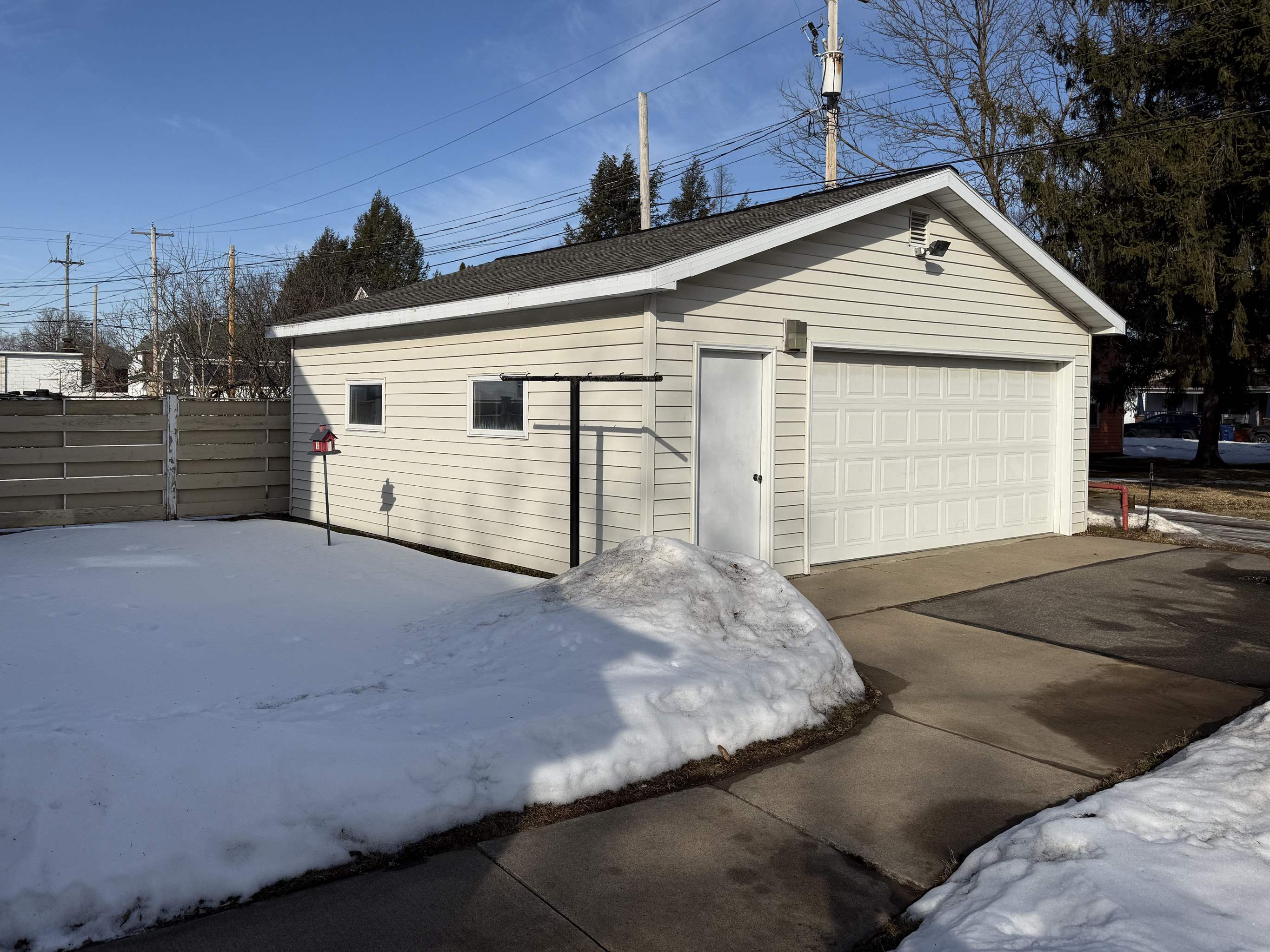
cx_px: 572
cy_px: 423
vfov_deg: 51.2
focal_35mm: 27
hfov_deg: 65.2
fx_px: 991
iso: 80
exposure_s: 1/9091
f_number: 1.78
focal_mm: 6.76
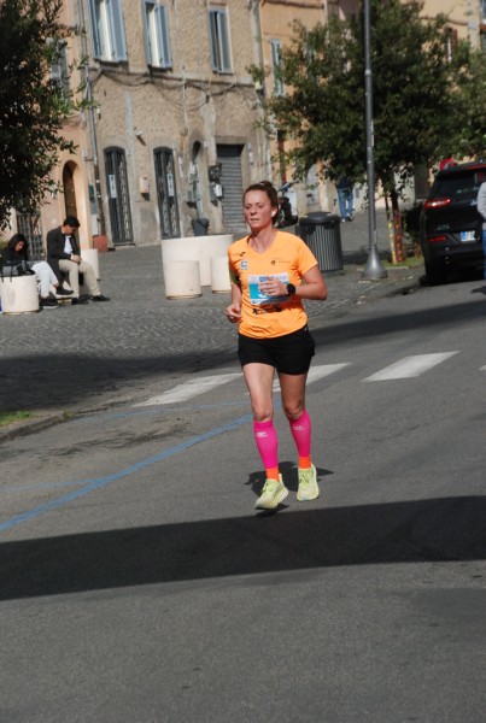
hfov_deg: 10.2
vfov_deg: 15.2
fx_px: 2719
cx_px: 243
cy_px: 362
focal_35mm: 135
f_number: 9
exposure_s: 1/2500
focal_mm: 90
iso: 1000
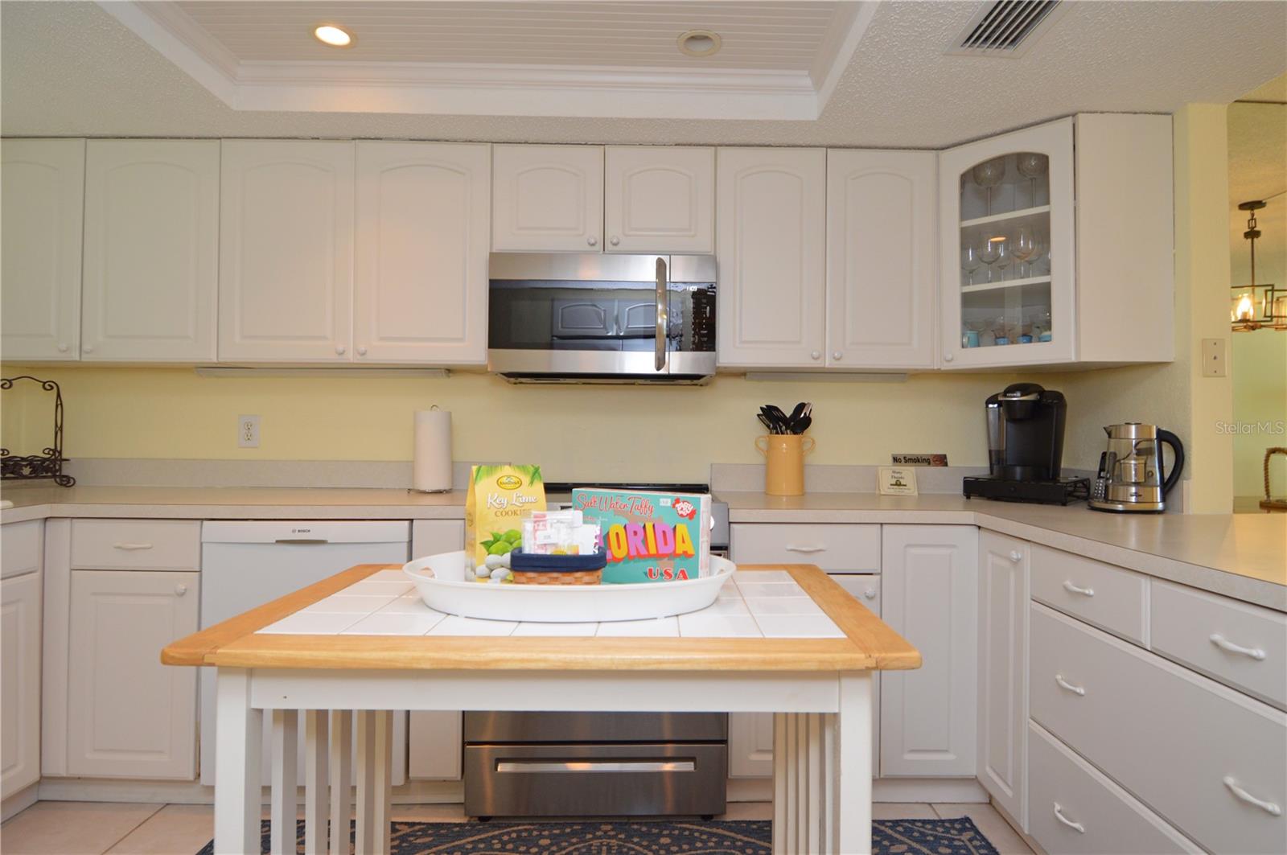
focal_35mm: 18
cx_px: 644
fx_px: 643
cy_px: 428
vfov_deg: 67.3
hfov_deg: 90.1
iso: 400
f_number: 4
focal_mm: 12
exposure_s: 1/60
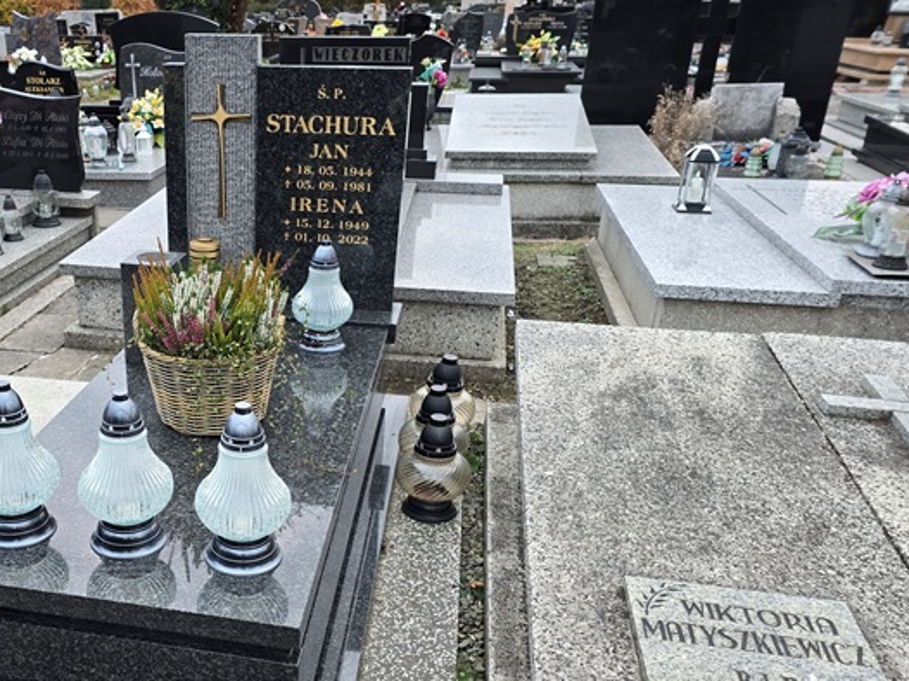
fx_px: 919
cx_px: 257
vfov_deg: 40.4
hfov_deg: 51.0
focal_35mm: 35
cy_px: 429
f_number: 1.7
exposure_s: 1/120
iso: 160
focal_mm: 6.3
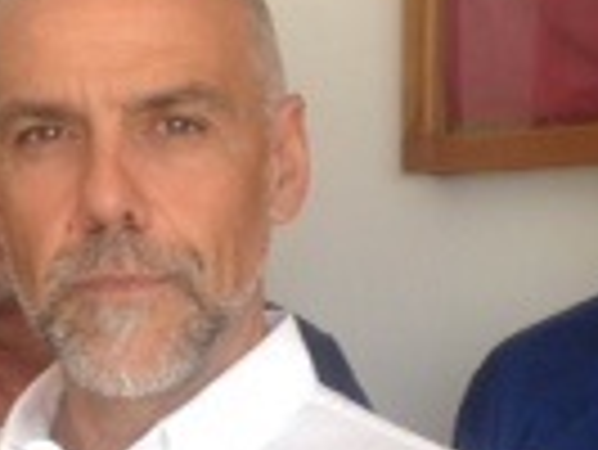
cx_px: 117
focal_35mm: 159
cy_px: 580
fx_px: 2749
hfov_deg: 12.4
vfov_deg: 9.2
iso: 64
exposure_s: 1/60
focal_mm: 4.12
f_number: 2.4
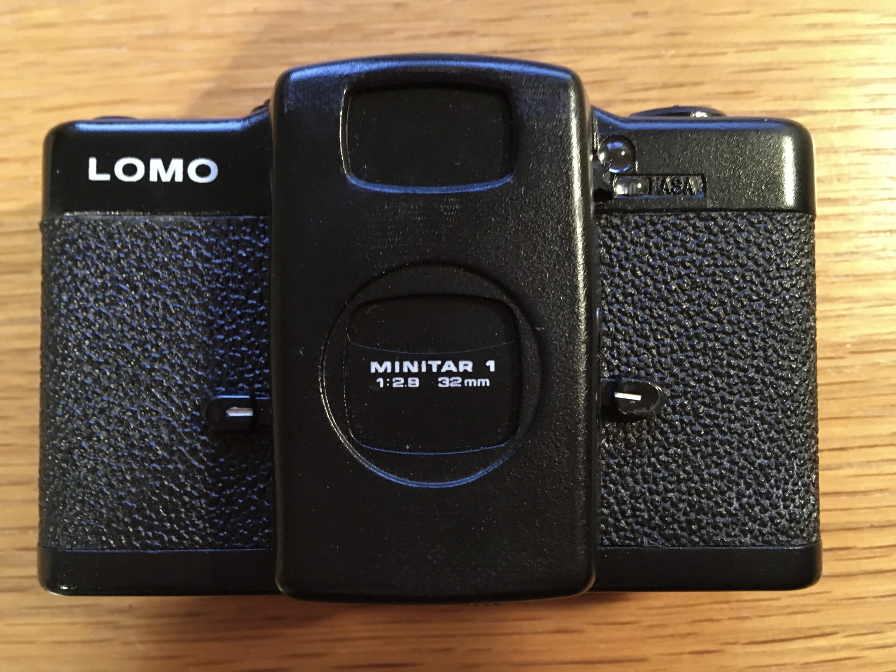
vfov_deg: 48.2
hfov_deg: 61.7
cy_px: 336
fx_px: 751
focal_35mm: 29
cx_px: 448
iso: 400
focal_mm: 4.15
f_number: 2.2
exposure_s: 1/15
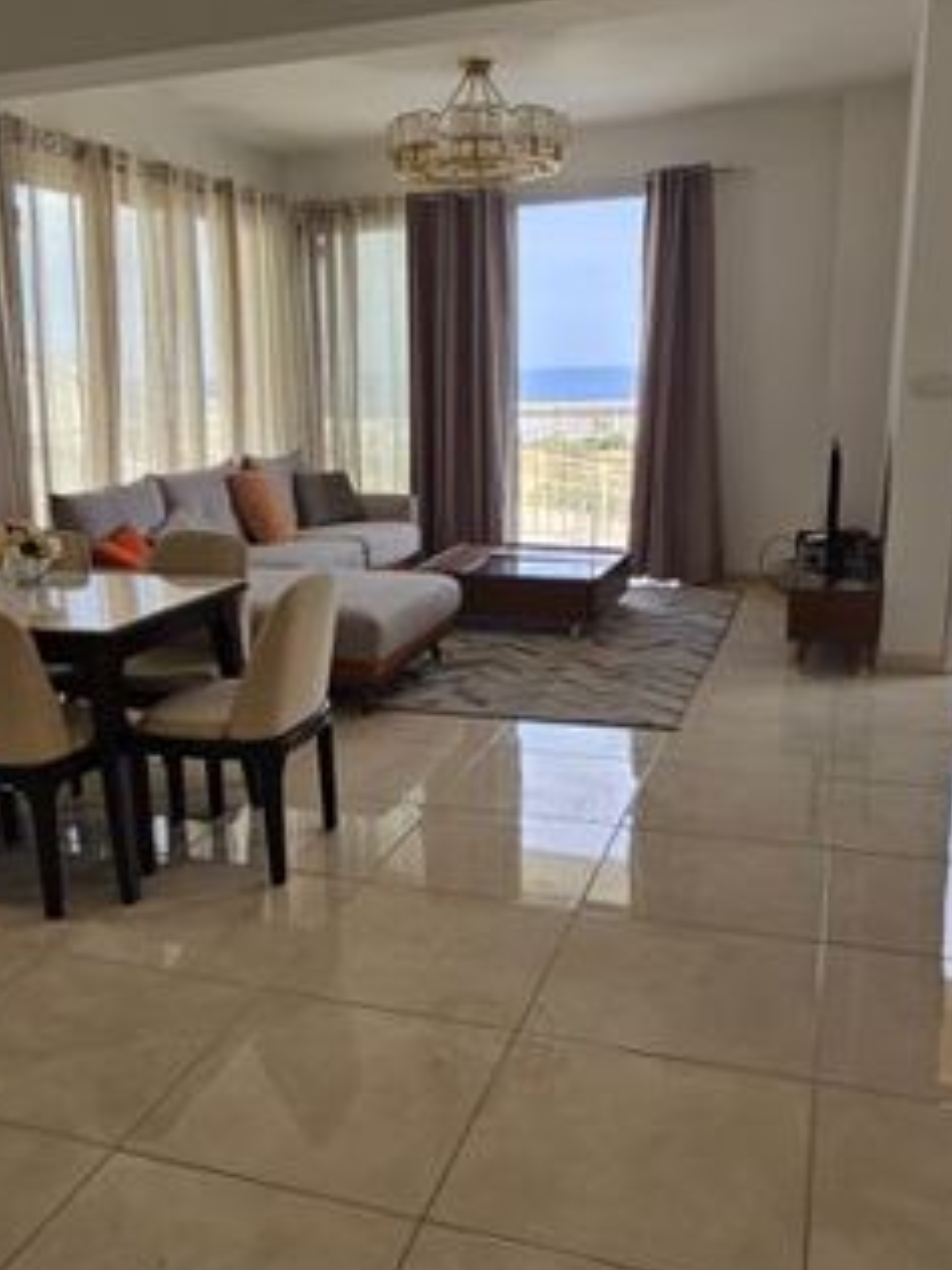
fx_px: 1063
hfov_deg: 48.0
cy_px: 675
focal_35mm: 29
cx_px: 396
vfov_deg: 61.6
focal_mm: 2.2
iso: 50
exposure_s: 1/271
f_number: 2.2
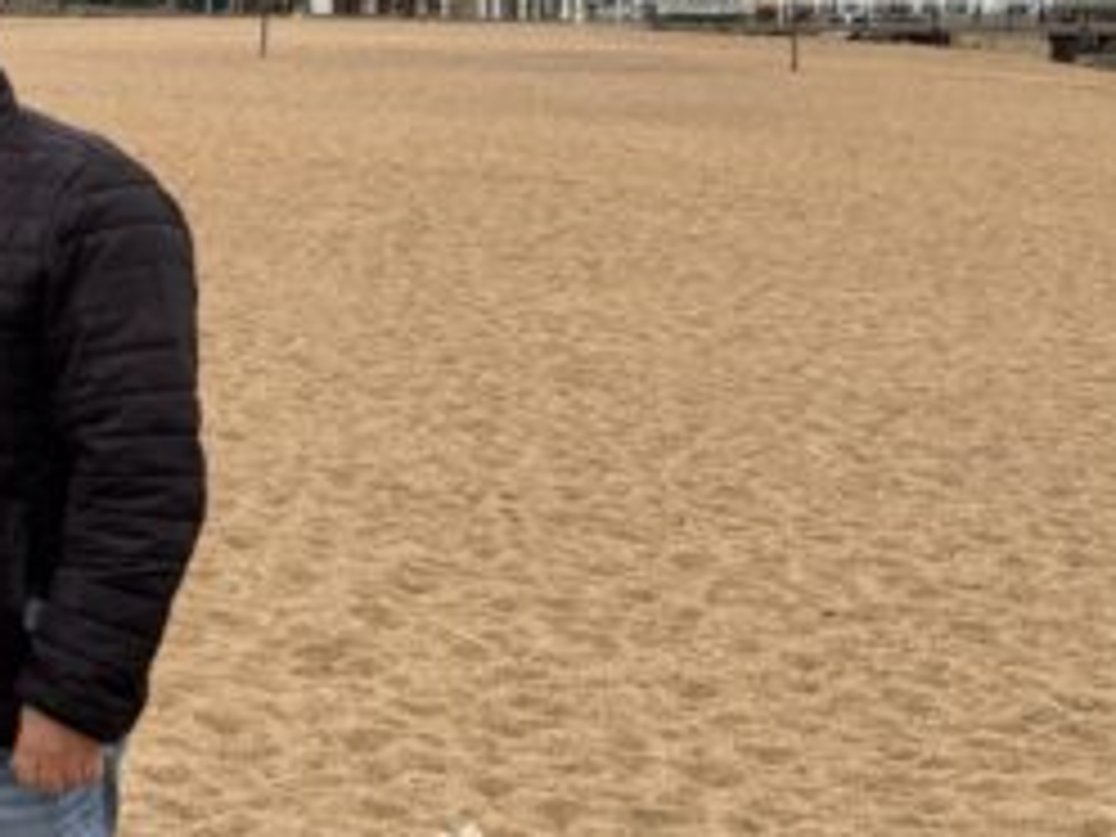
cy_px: 14
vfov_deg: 14.7
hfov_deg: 18.4
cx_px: -346
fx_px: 3192
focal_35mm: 99
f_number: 1.78
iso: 80
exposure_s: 1/460
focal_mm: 6.76
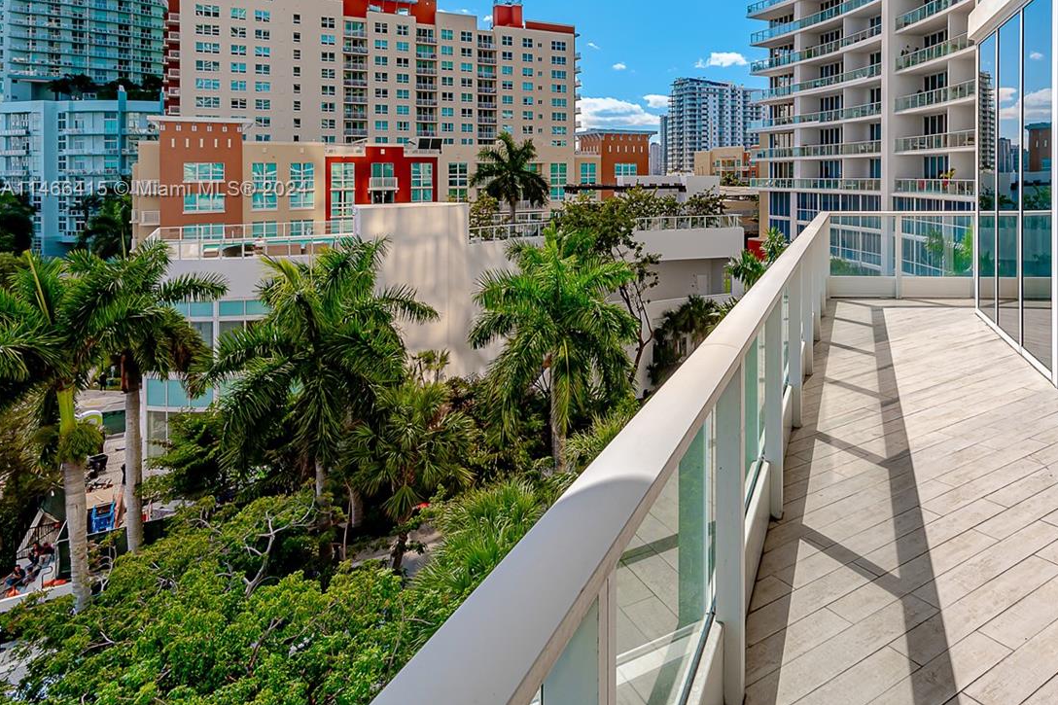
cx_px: 775
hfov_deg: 67.6
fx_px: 735
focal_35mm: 25
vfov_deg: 49.5
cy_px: 191
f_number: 9
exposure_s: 1/200
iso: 200
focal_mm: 17
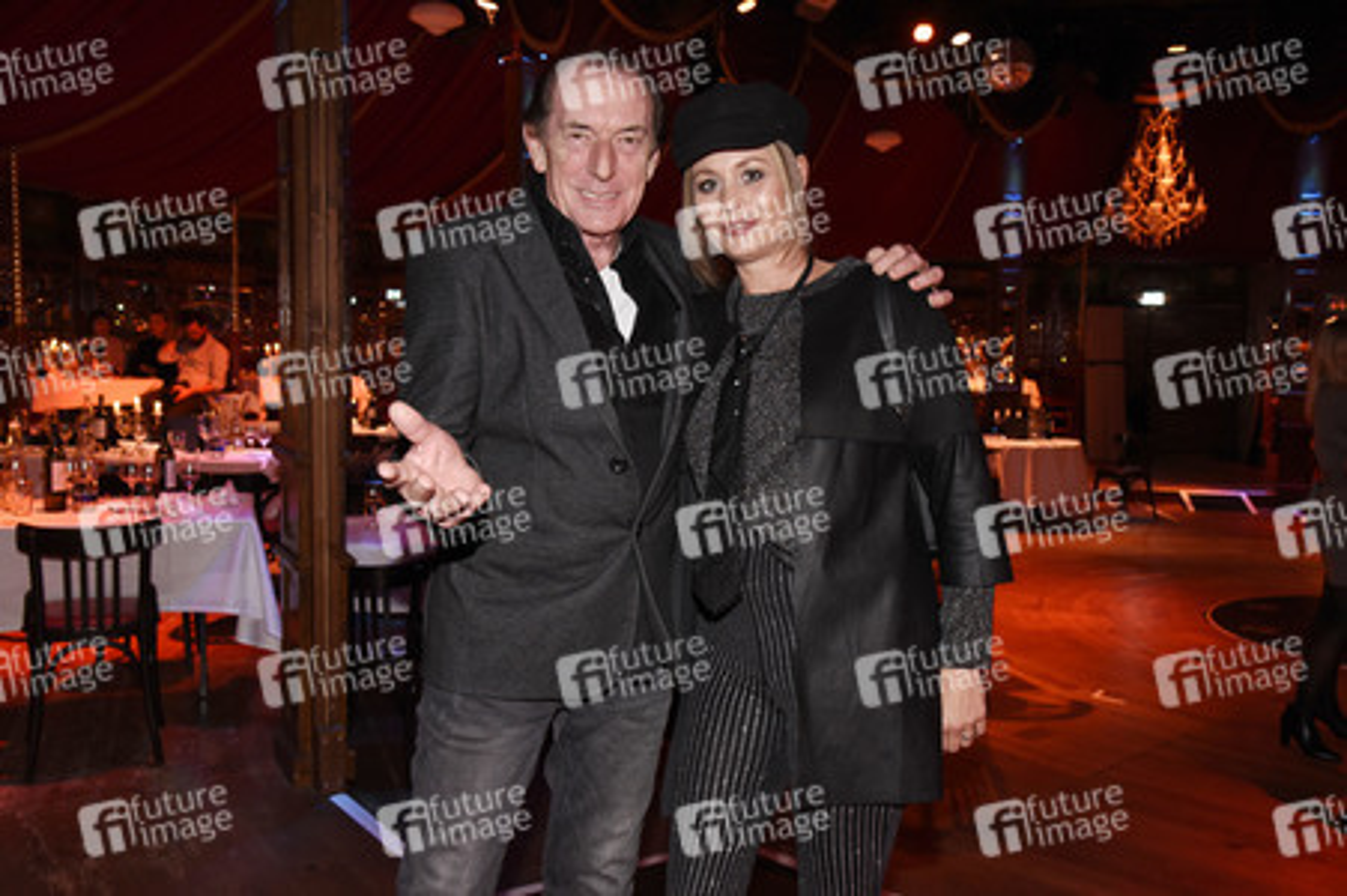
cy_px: 448
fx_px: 1196
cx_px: 674
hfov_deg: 58.8
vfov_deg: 41.1
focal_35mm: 32
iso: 2500
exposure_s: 1/60
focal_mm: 32
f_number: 6.3
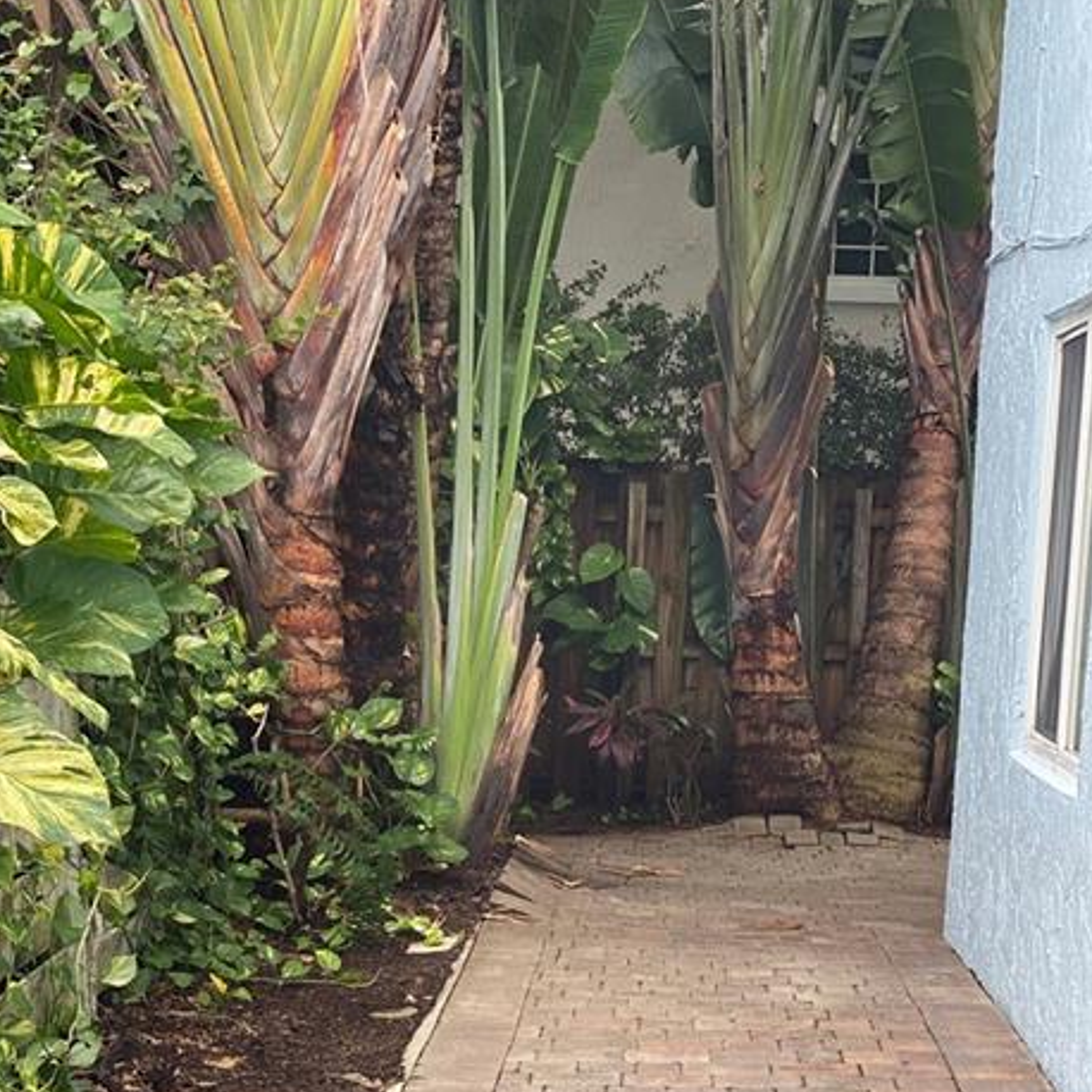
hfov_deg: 22.5
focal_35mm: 77
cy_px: 889
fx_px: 2748
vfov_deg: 22.1
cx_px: 455
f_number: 2
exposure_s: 1/122
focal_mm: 6
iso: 32
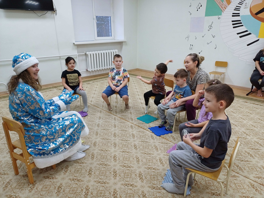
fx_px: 191
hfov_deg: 69.4
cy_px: 99
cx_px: 132
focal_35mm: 25
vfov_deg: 54.9
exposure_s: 1/50
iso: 100
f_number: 1.8
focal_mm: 4.65
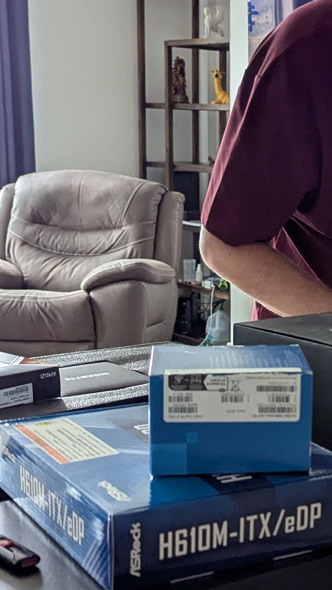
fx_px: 1112
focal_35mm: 71
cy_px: 344
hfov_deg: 16.6
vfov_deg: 29.7
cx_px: 343
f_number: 1.85
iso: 552
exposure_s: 1/189
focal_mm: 6.81
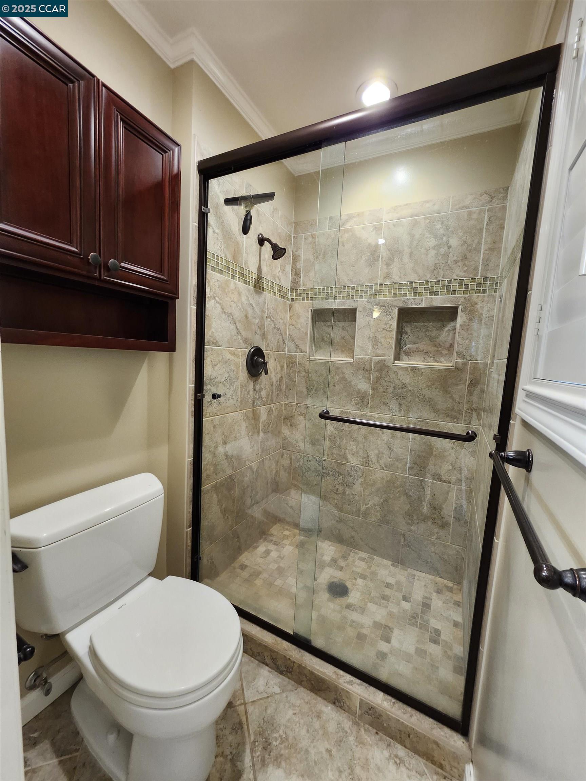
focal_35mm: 13
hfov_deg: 89.9
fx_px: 293
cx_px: 293
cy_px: 390
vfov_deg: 106.2
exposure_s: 1/60
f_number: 2.2
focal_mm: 1.74
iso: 320
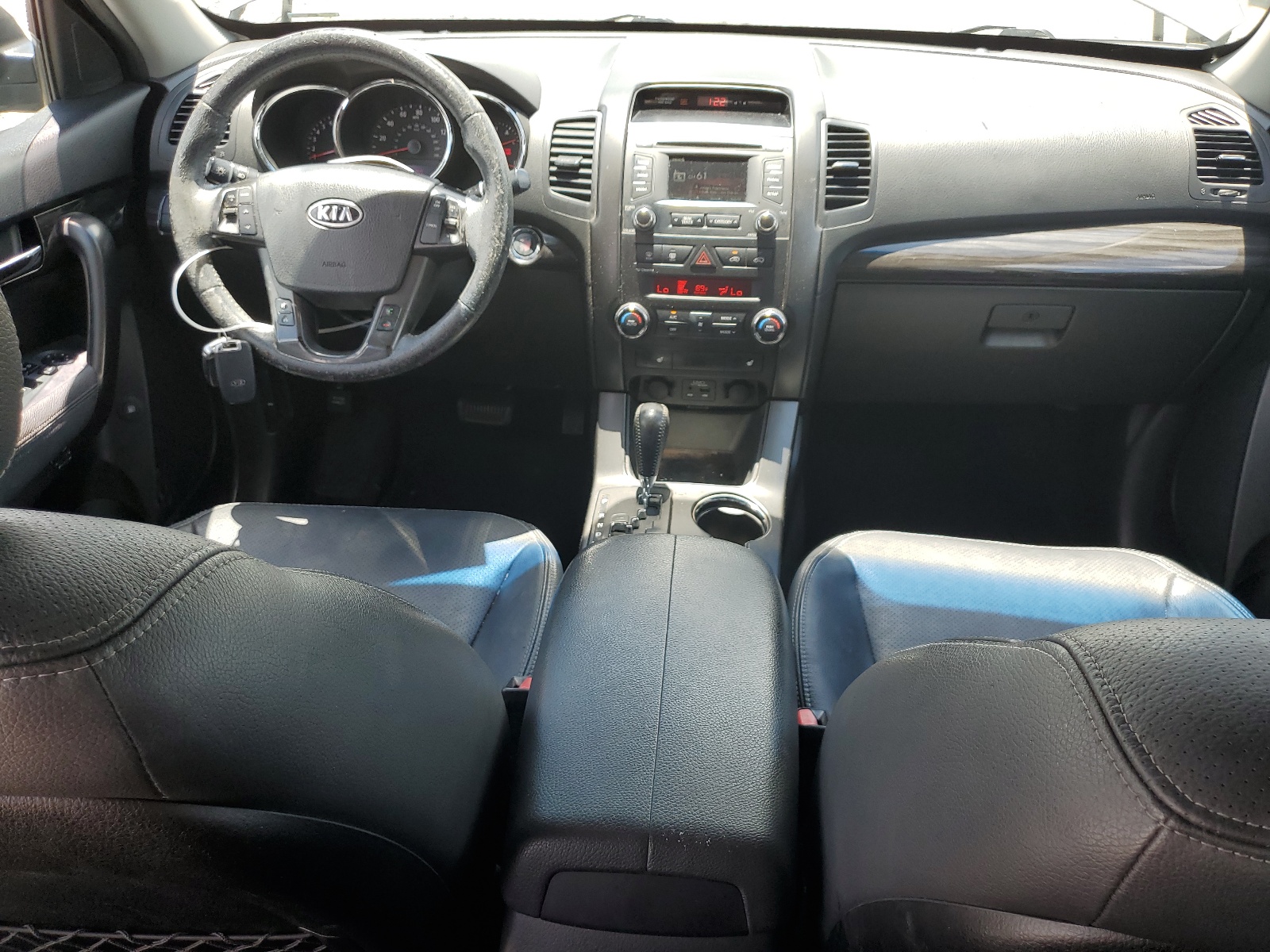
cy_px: 476
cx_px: 635
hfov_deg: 67.3
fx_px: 954
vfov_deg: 53.1
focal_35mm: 26
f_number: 1.5
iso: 50
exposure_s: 1/294
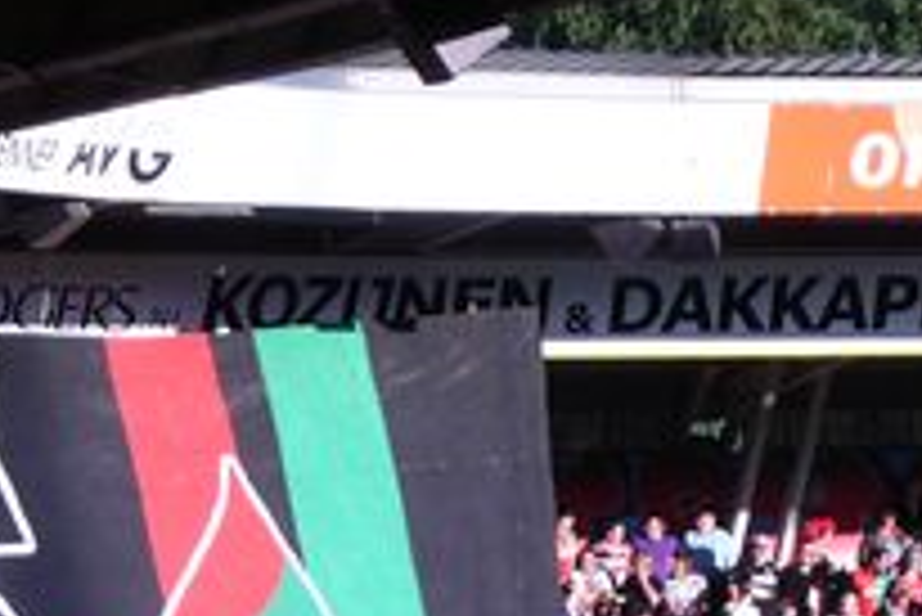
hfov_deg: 6.8
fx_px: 7765
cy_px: 614
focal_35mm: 303
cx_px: 108
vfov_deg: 4.5
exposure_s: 1/100
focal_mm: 17.4
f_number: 4.9
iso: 50
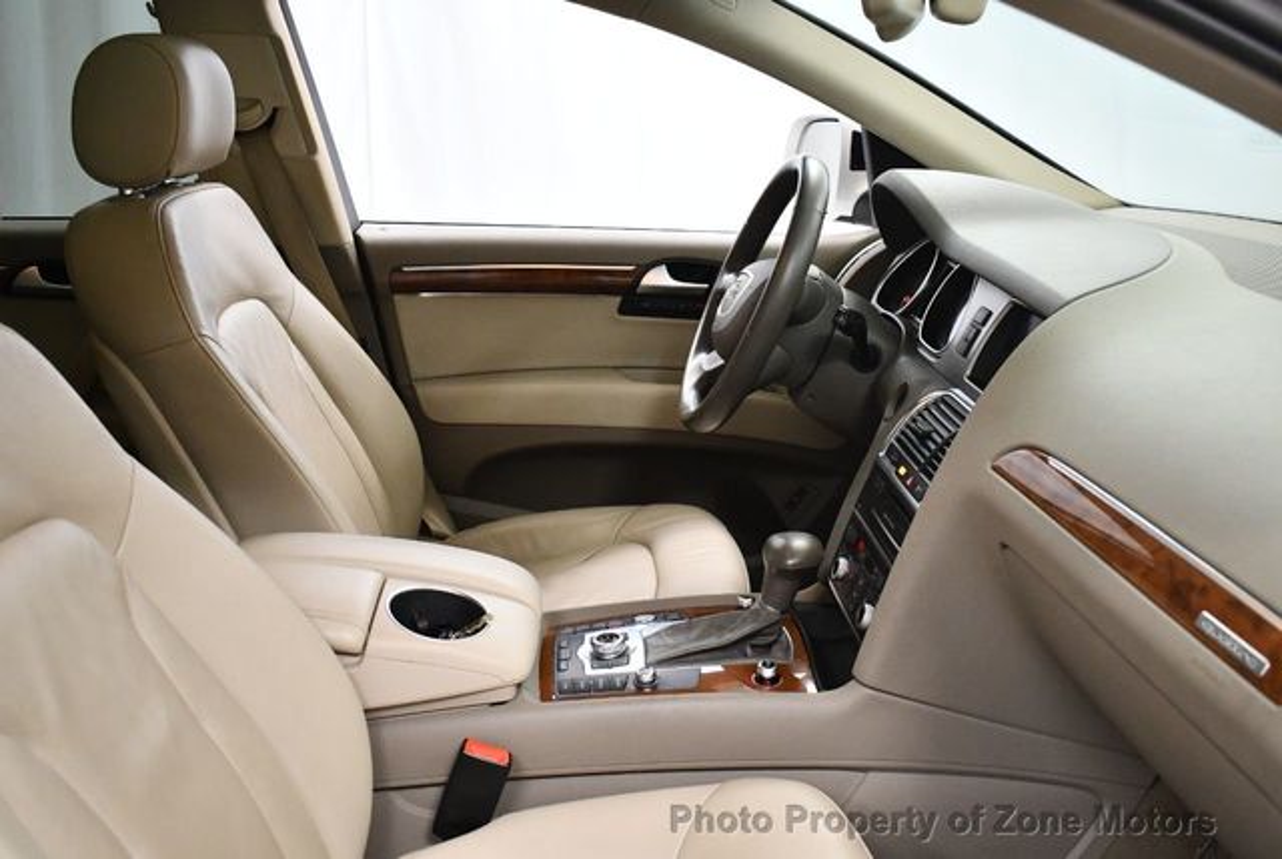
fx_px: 1284
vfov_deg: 37.0
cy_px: 430
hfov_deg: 53.1
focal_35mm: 36
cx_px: 641
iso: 2000
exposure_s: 1/125
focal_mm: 18
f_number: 3.5
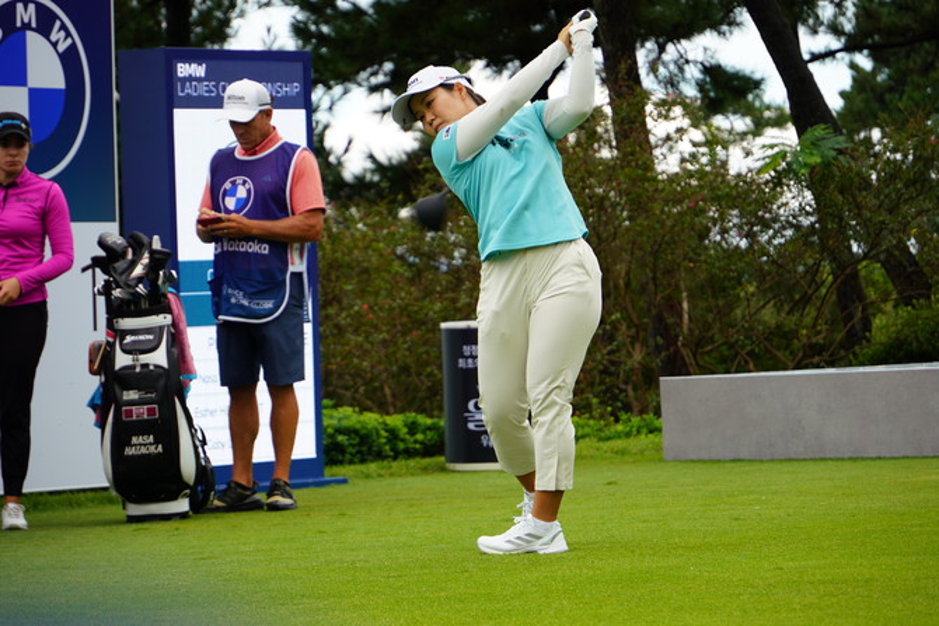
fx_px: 4487
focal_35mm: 172
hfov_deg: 11.9
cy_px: 313
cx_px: 470
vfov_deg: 8.0
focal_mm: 115
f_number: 5.6
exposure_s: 1/200
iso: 160
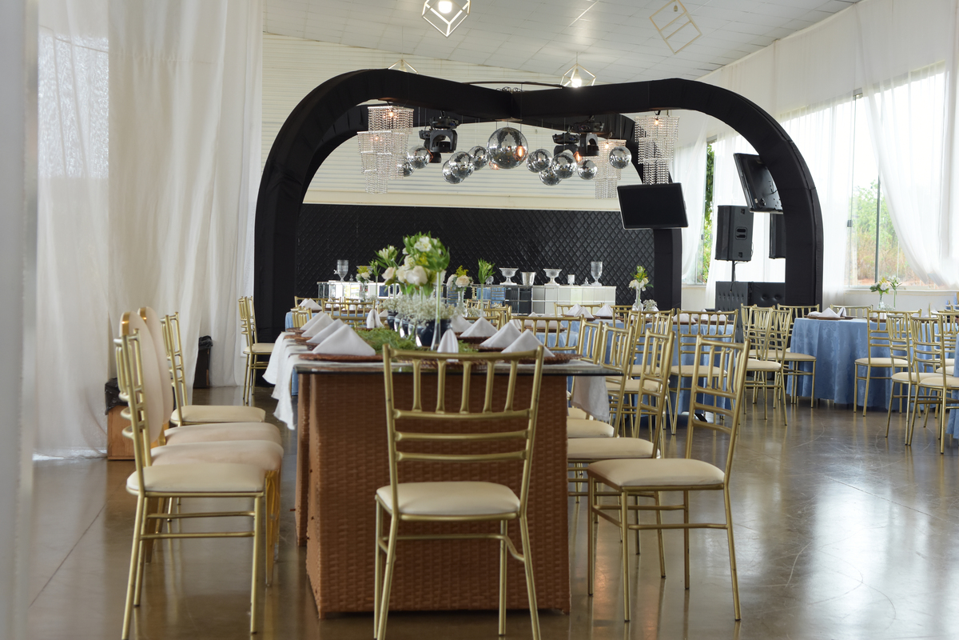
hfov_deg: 38.9
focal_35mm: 51
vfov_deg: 26.5
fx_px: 1358
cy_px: 320
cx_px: 480
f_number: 4.5
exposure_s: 1/100
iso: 640
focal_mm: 34
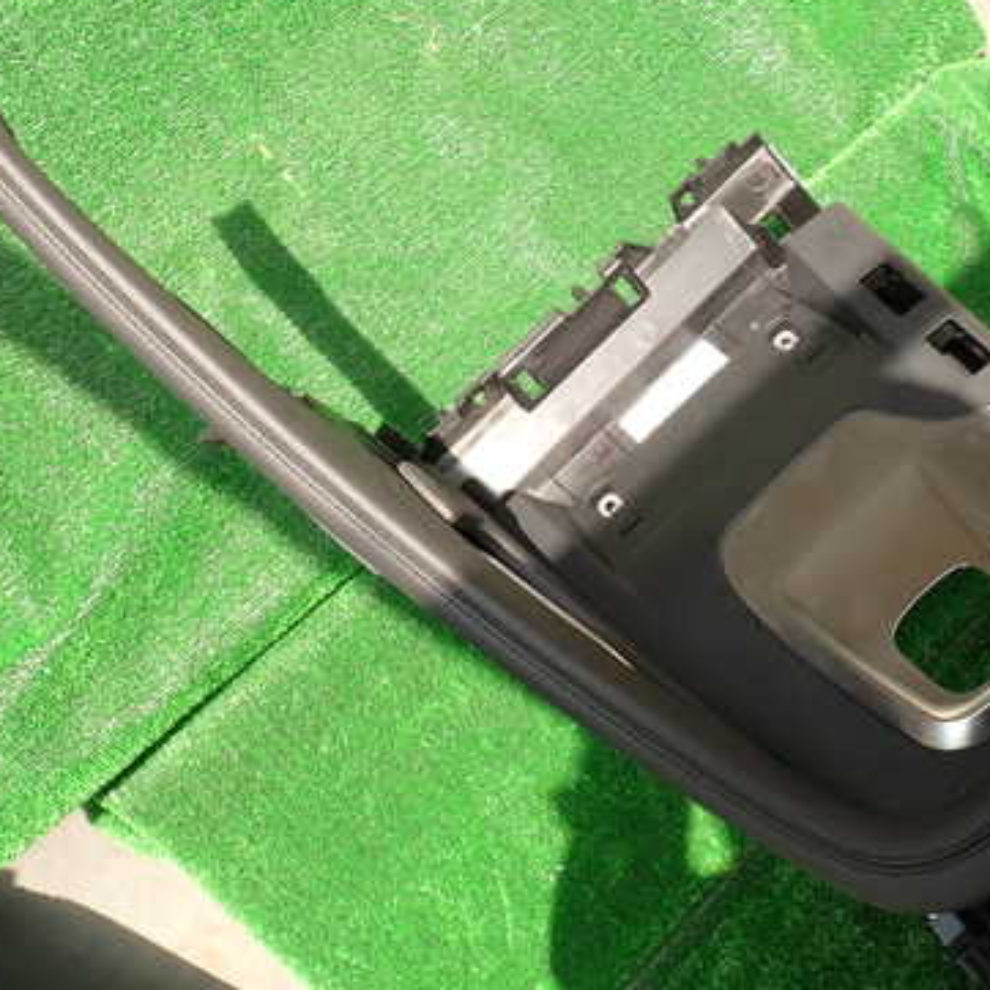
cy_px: 468
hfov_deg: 38.0
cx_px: 648
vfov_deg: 38.3
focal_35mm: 44
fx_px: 1424
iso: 100
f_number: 3.2
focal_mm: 5.4
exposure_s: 1/125
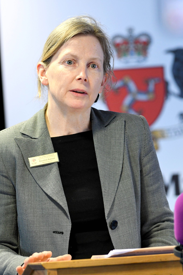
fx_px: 3439
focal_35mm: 451
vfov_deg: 4.6
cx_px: 91
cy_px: 138
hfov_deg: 3.0
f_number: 5
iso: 3200
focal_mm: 300
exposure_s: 1/200
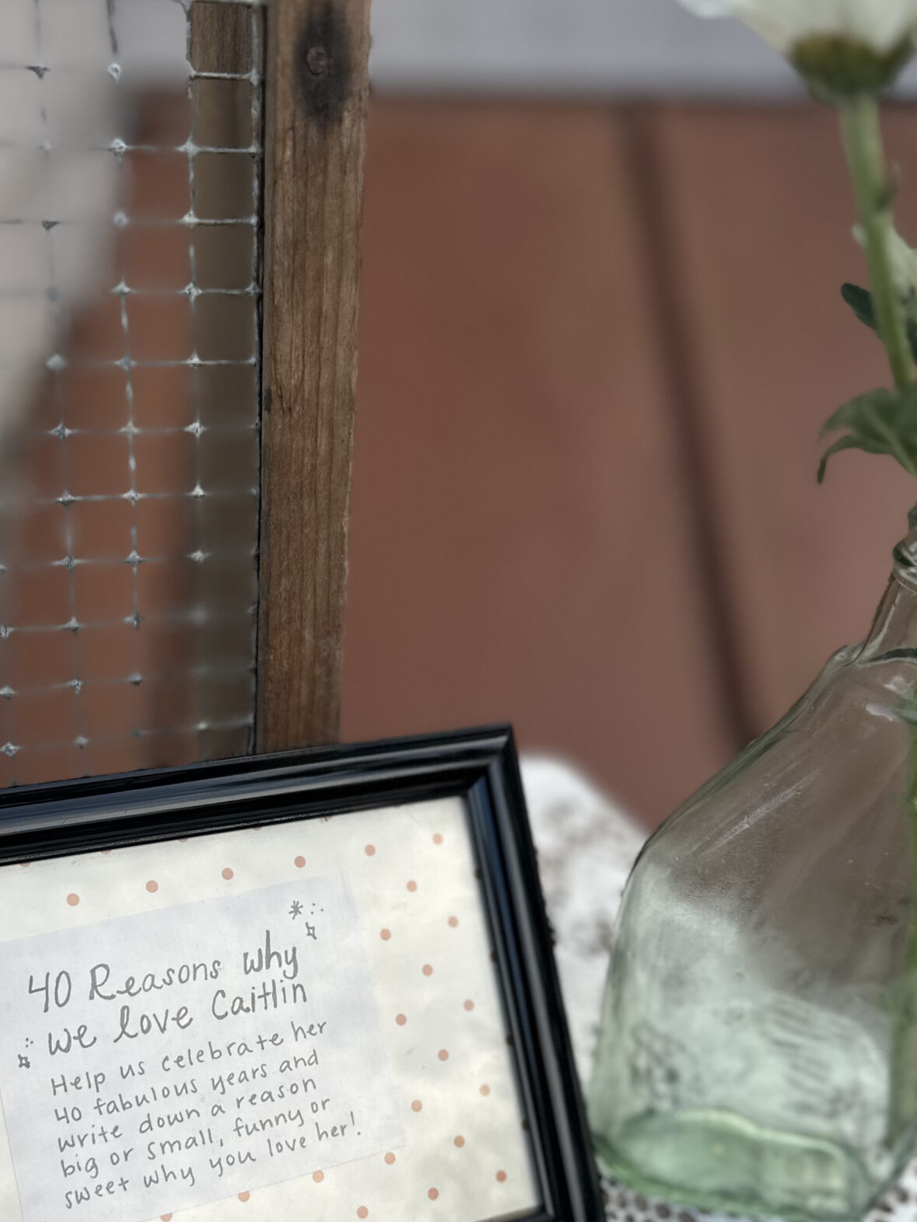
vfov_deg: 47.1
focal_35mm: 39
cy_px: 812
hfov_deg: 36.4
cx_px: 286
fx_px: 1377
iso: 80
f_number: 1.78
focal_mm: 6.86
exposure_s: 1/971
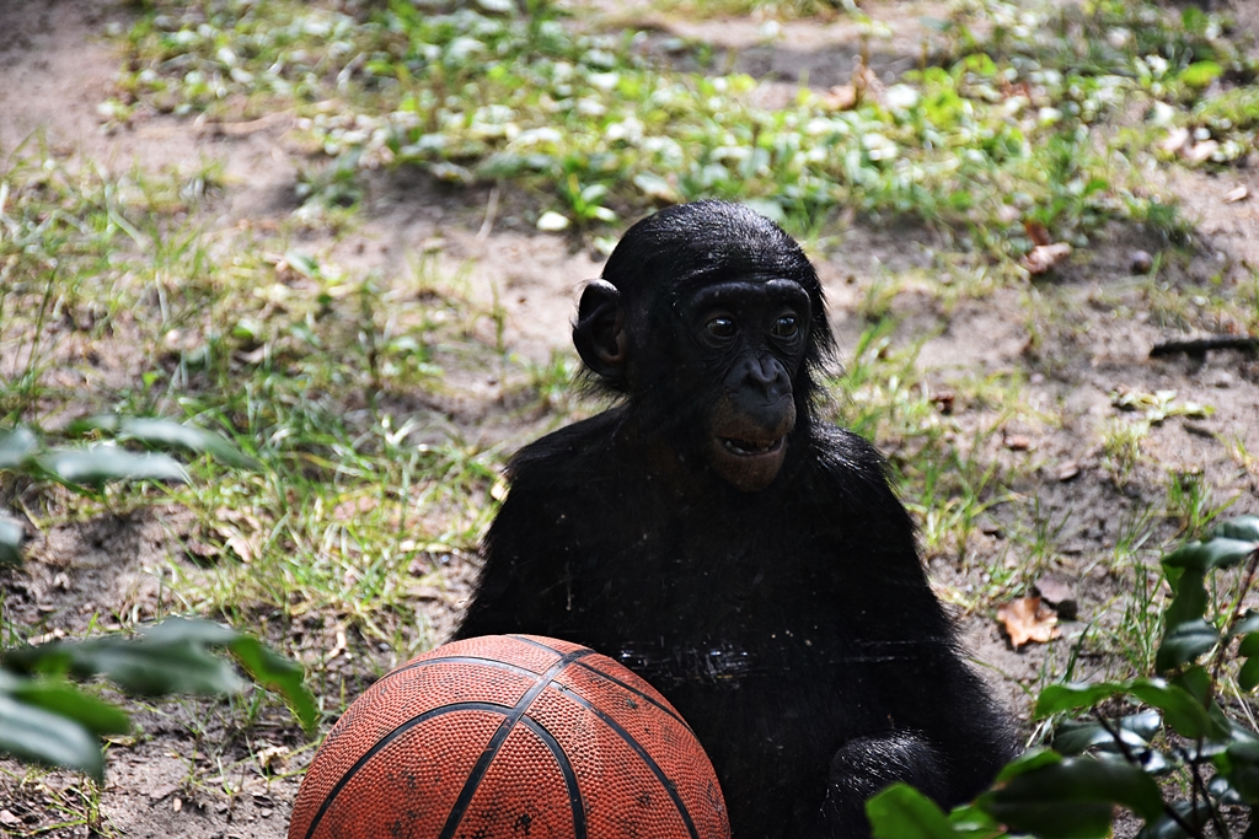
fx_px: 4984
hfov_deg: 14.4
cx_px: 630
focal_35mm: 142
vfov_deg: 9.6
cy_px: 420
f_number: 5.6
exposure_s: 1/125
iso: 400
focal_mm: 95
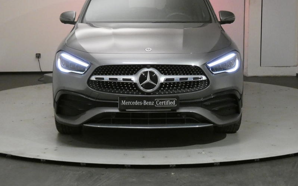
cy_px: 79
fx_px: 544
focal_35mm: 67
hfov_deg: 30.6
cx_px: 149
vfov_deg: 19.4
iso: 1600
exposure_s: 1/60
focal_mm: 11.3
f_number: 4.2
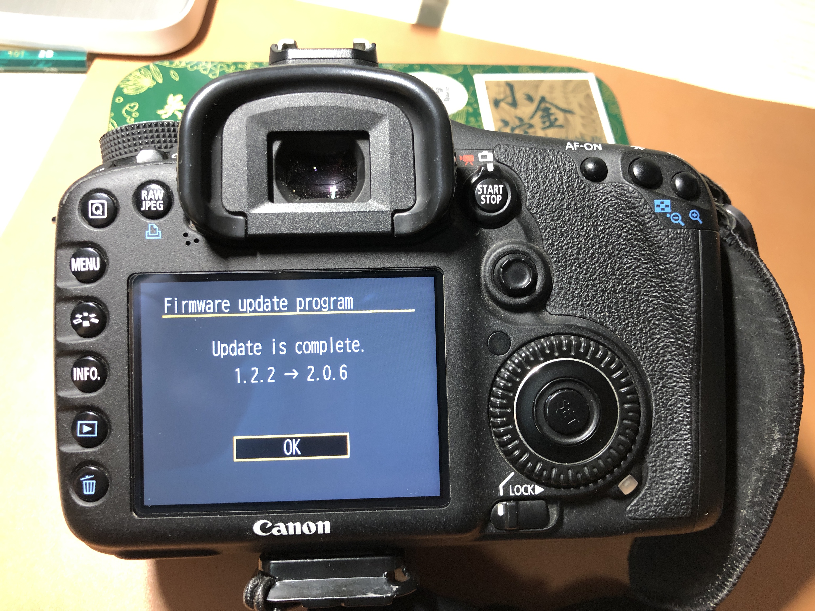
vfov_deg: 49.7
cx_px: 408
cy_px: 306
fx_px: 659
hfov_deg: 63.4
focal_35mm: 28
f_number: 1.8
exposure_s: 1/17
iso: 80
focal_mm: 4
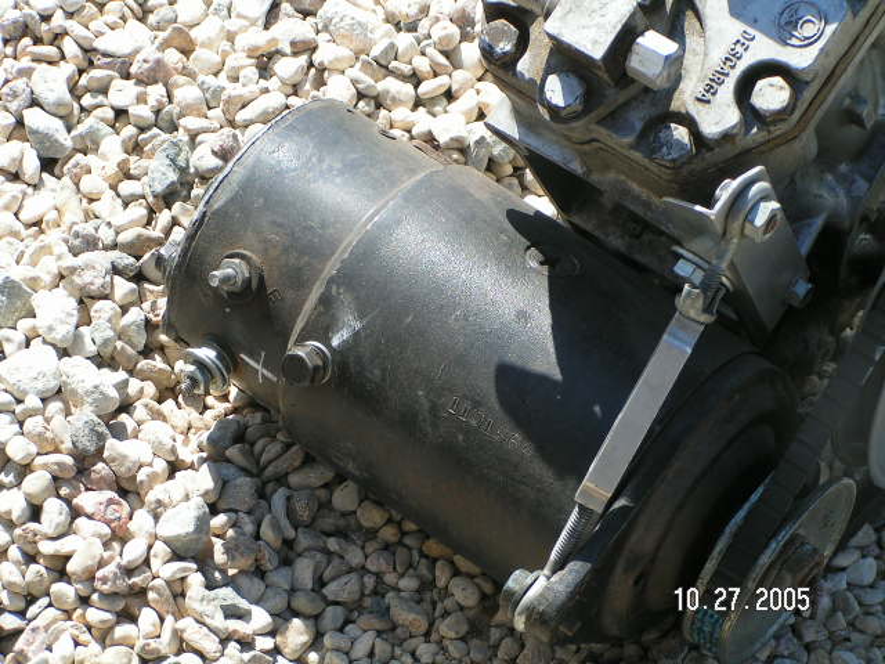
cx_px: 442
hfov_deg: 15.1
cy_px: 332
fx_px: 3349
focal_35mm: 131
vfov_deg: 11.3
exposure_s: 1/200
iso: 50
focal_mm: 20
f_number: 5.6
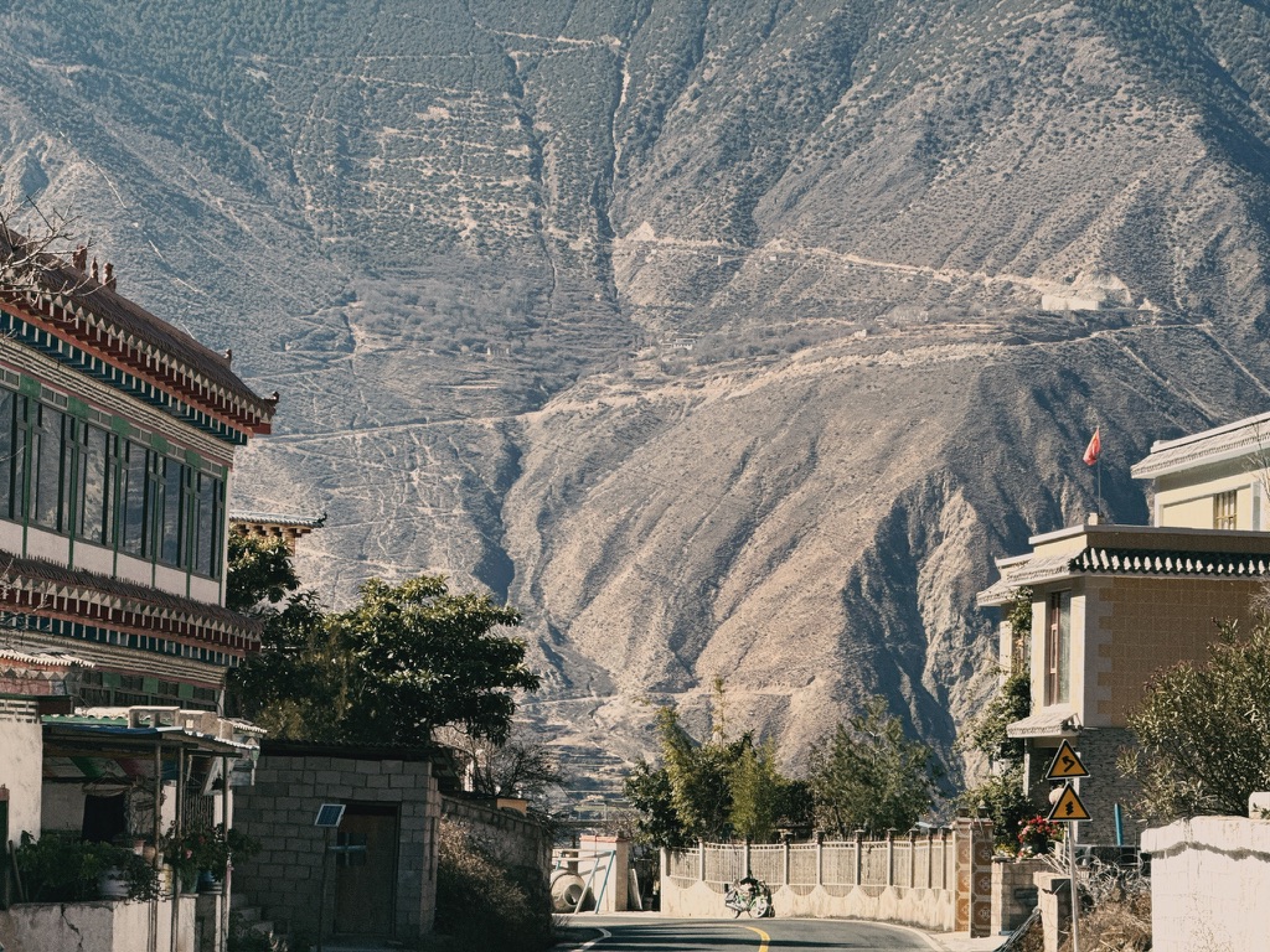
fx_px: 4403
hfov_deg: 16.4
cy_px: 476
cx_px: 635
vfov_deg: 12.3
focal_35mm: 120
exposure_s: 1/616
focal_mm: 15.66
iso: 50
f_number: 2.8
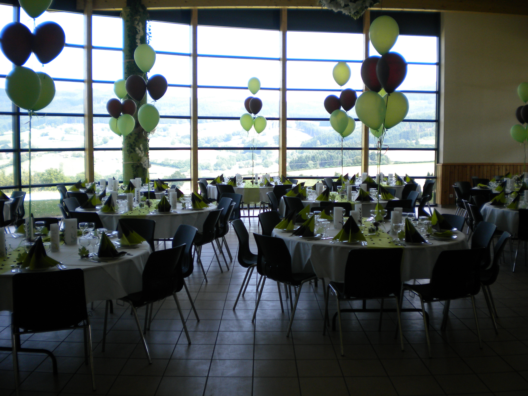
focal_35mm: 35
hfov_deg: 52.6
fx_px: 534
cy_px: 198
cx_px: 264
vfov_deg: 40.7
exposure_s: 1/130
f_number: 3.1
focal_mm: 6.3
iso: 80
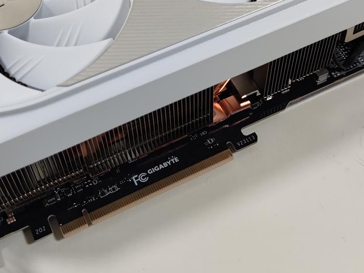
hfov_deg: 32.2
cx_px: 200
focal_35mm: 60
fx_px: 631
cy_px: 51
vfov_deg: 24.0
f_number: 1.85
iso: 72
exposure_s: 1/100
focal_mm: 6.78
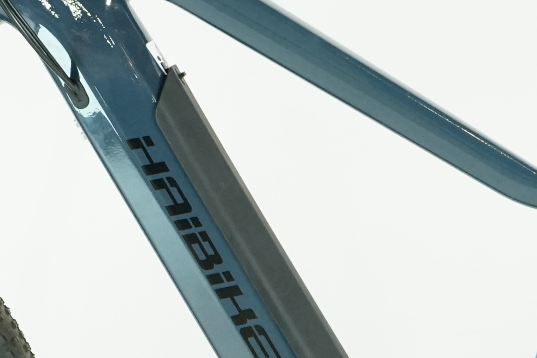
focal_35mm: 226
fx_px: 3371
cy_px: 256
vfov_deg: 6.1
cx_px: 355
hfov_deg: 9.1
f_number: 5.6
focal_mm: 53
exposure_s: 1/200
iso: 2000
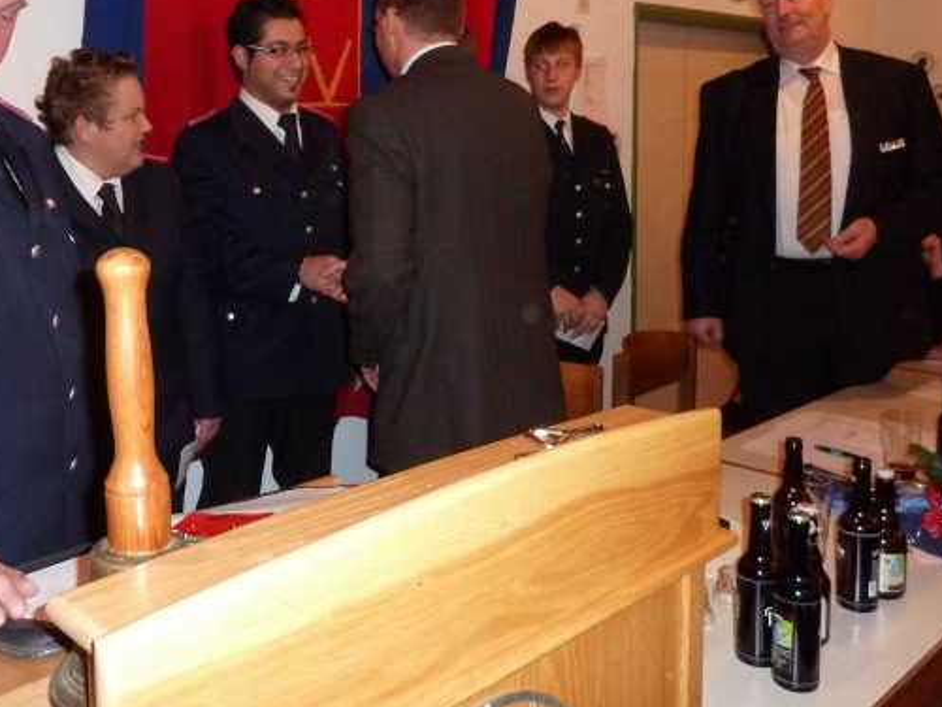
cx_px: 303
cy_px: 224
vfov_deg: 39.1
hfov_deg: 50.3
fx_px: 980
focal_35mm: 36
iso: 400
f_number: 3.3
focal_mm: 4.1
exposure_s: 1/30
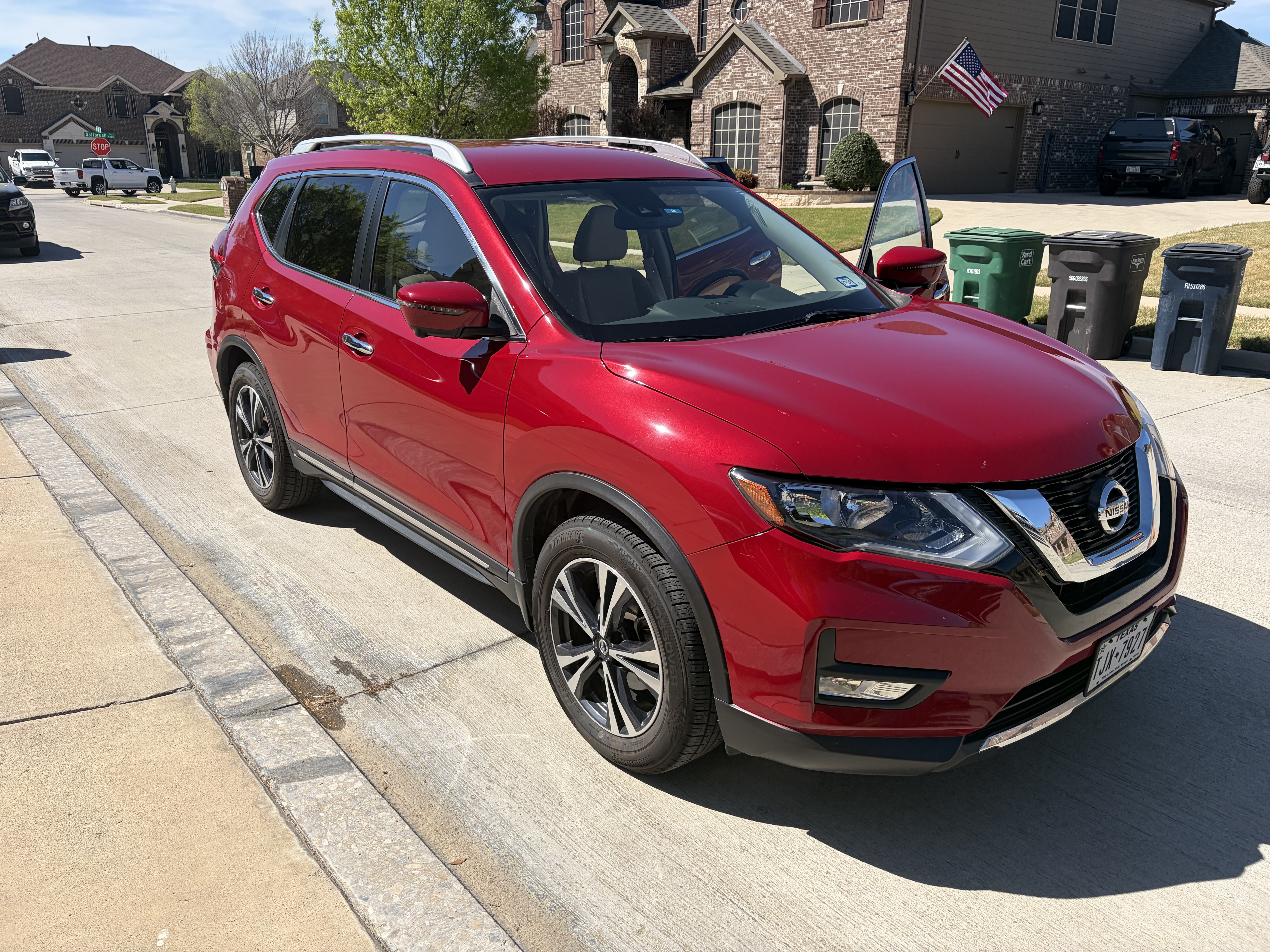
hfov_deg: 67.3
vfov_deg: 53.1
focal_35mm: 26
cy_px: 476
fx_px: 954
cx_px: 635
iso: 50
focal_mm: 5.96
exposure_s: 1/3279
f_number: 1.6
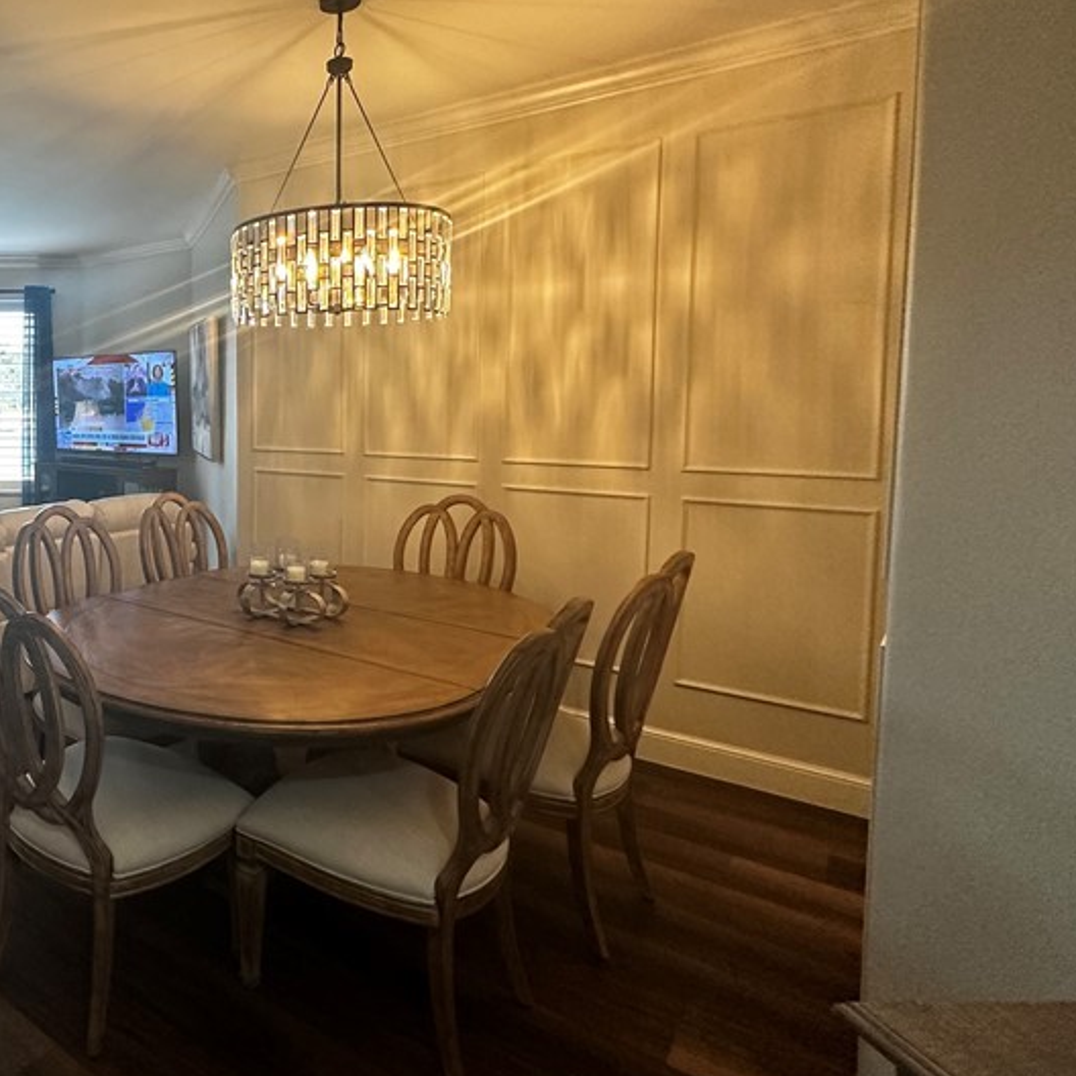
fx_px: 844
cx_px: 77
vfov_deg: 64.6
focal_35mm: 24
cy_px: 448
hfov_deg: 55.0
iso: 250
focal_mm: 2.22
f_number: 2.2
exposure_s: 1/120
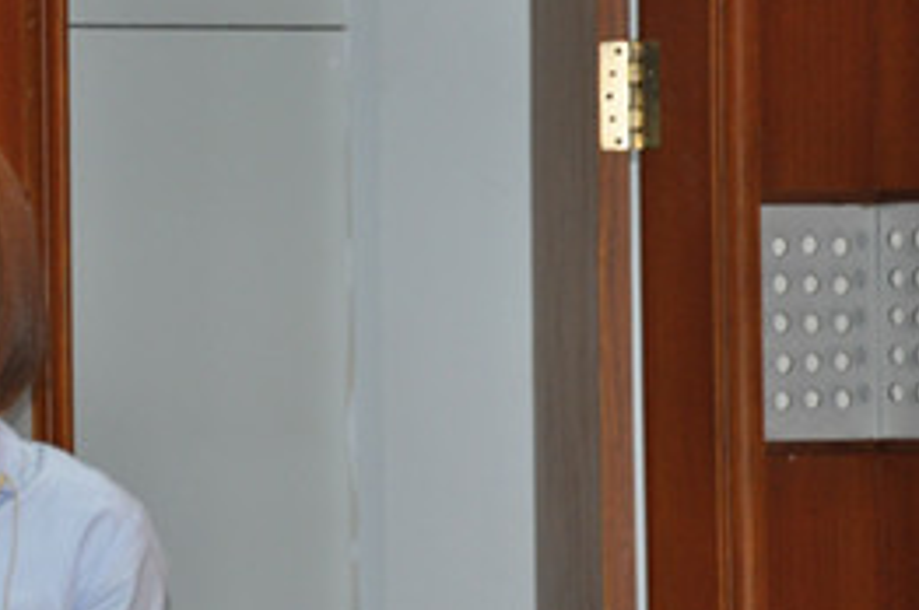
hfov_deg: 5.7
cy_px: 263
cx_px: -67
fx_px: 9208
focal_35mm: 361
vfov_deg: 3.8
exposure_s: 1/60
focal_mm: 105
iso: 800
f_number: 5.6
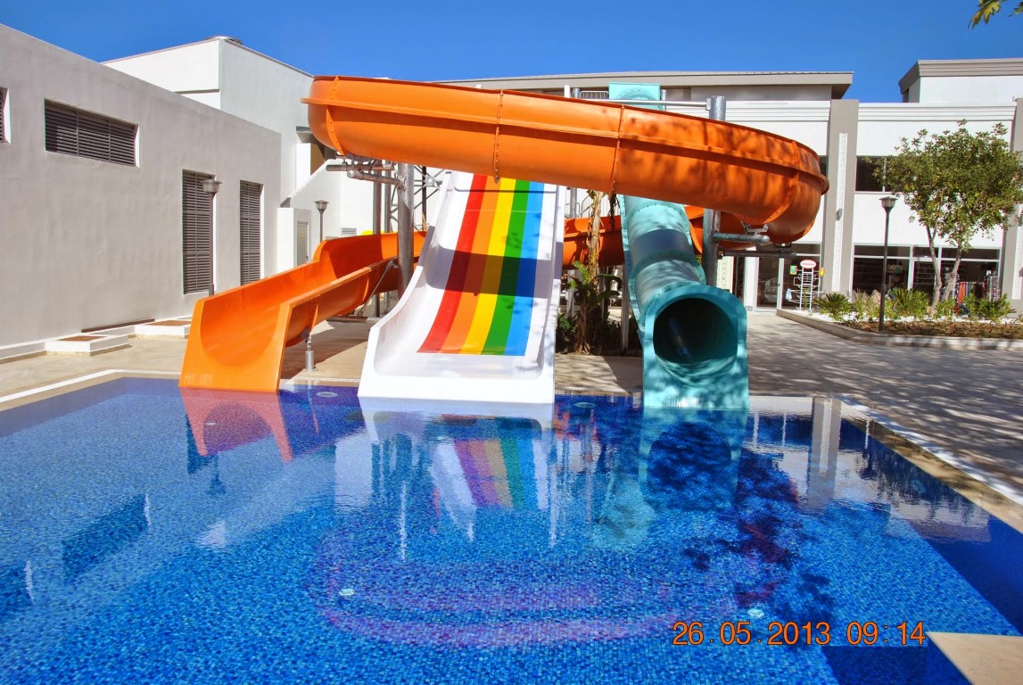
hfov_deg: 67.3
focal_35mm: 27
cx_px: 512
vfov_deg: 48.1
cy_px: 342
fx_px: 768
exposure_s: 1/320
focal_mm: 18
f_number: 9
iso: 100
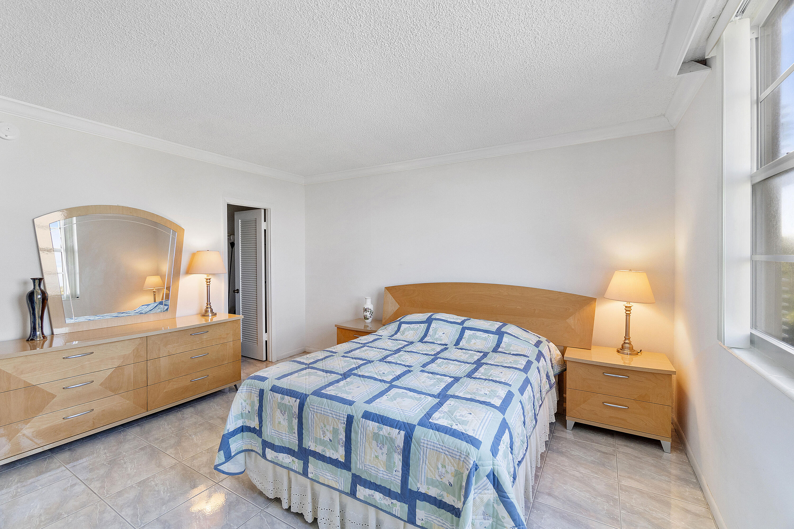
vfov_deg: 77.3
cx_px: 397
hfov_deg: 100.4
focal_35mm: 15
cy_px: 264
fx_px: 331
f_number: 13
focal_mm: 10
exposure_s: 1/200
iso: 250
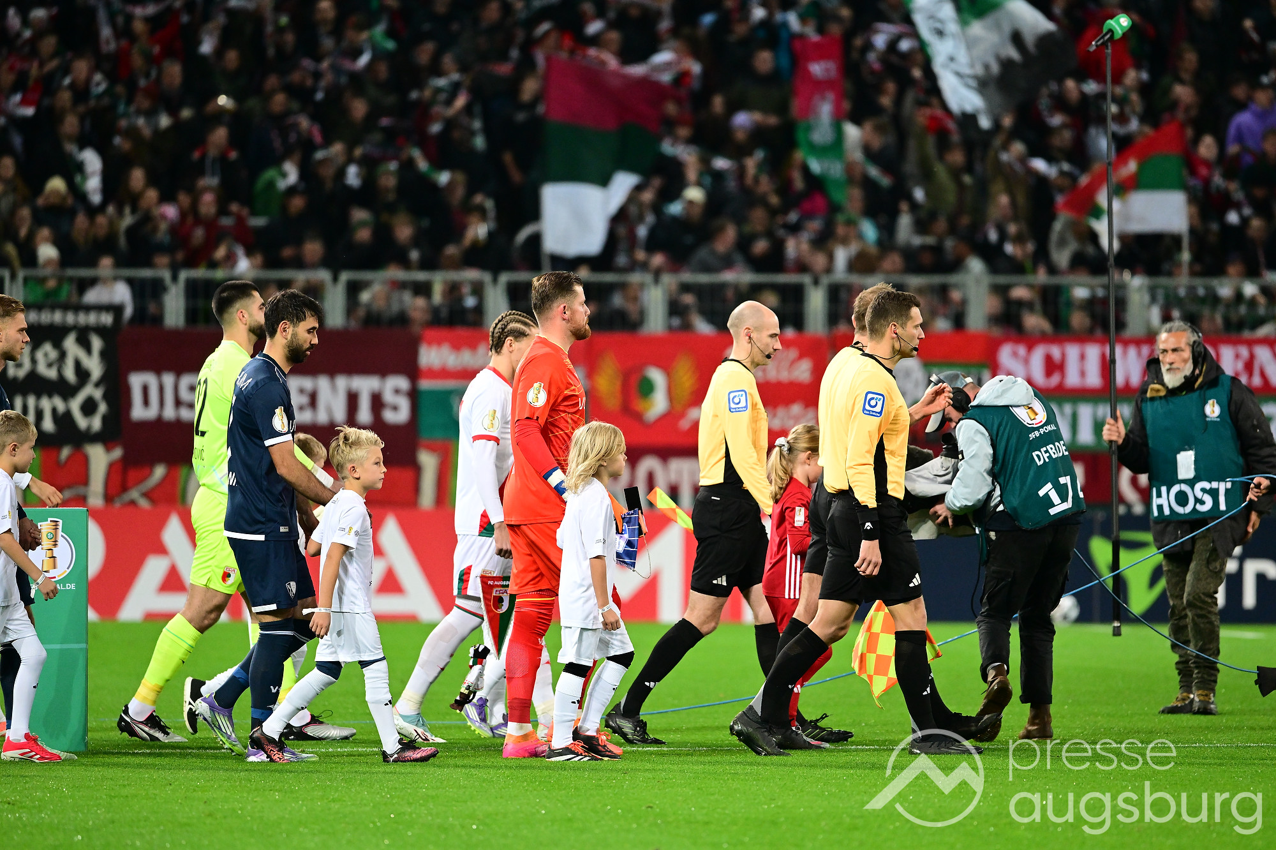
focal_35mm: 400
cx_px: 638
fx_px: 14172
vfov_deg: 3.4
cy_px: 425
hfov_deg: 5.2
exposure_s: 1/800
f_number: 4.5
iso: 4000
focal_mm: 400
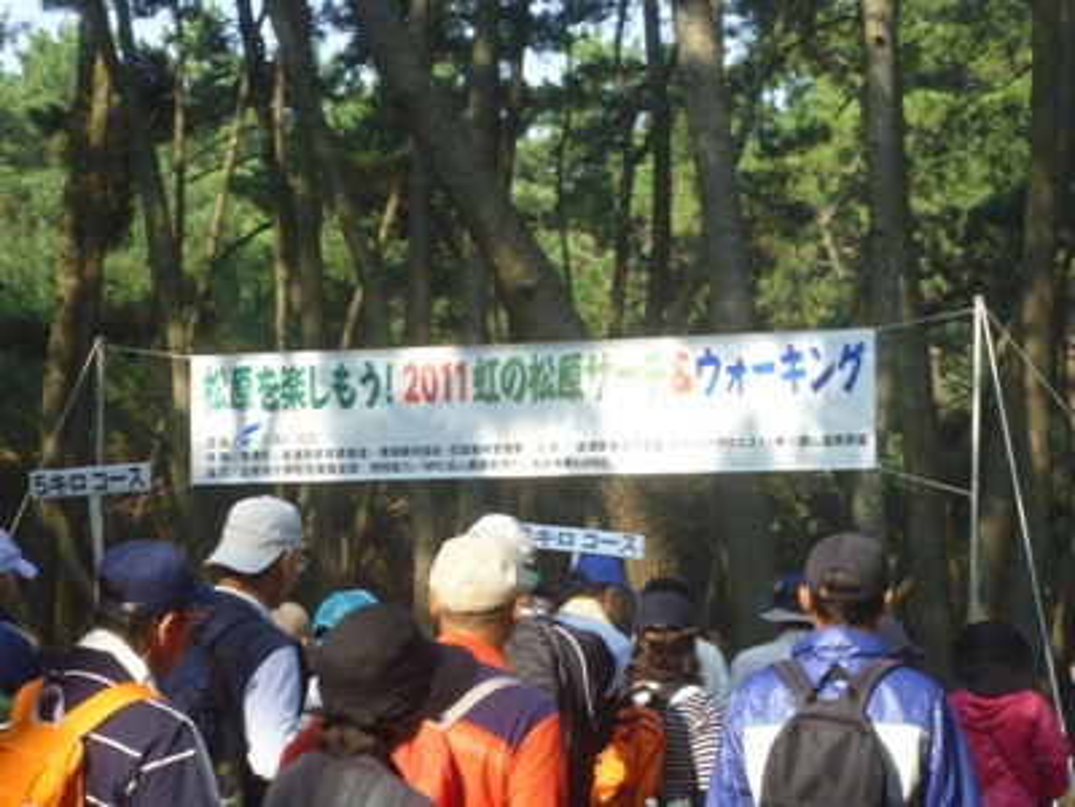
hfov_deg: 17.6
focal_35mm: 112
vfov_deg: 13.2
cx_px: 538
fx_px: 3478
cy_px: 404
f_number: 6.5
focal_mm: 20
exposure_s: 1/125
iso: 200
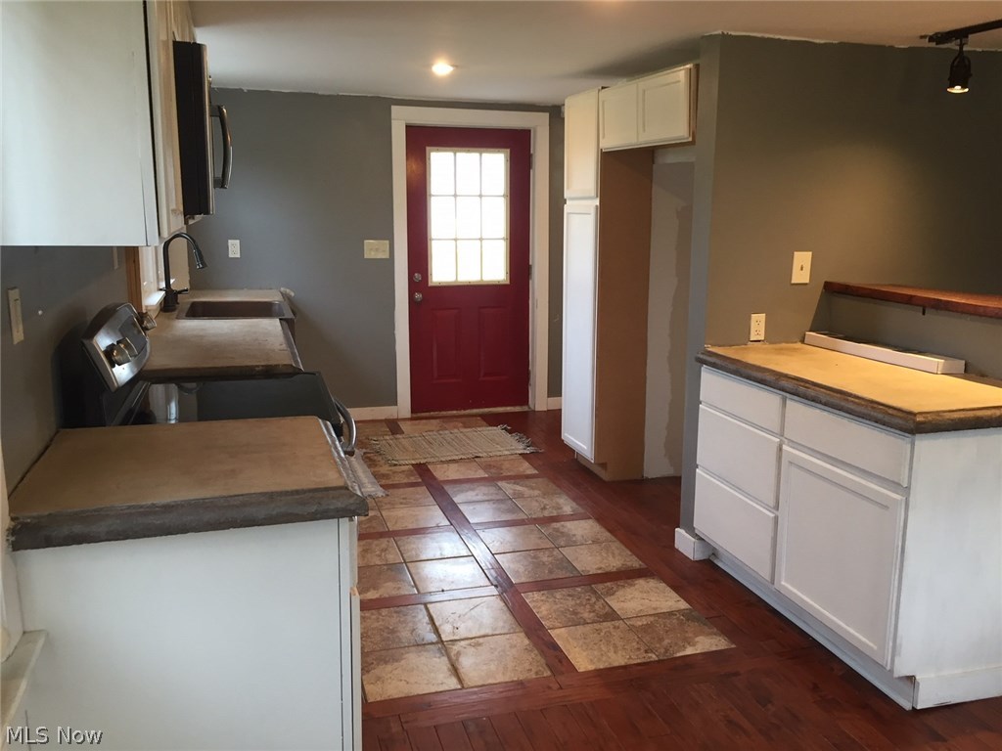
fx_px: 839
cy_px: 376
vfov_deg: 48.2
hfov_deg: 61.7
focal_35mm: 29
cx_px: 501
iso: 80
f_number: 2.2
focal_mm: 4.15
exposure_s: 1/30
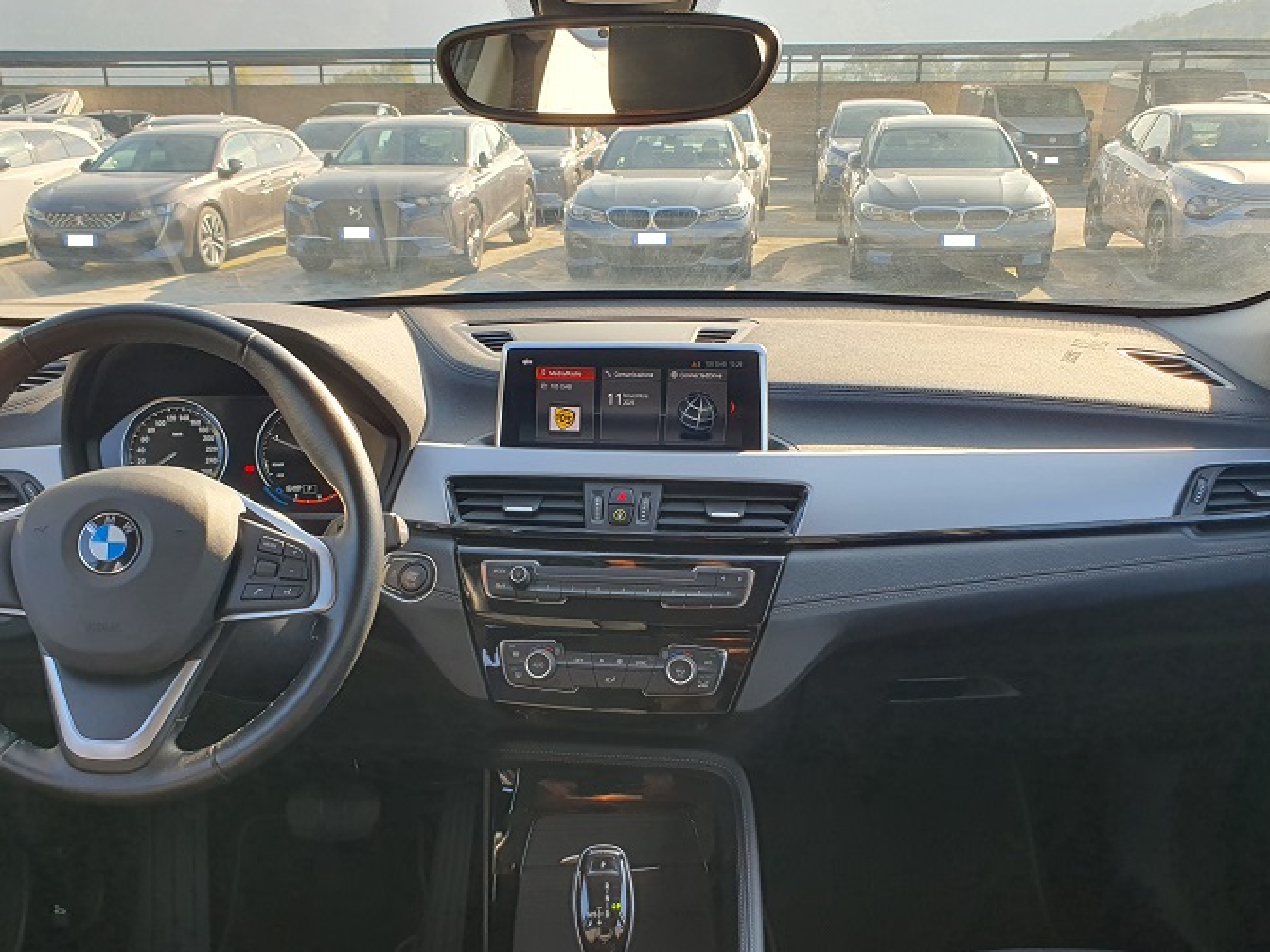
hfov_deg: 58.3
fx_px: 1137
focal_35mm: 31
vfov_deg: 45.3
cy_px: 549
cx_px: 606
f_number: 2.4
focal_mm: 4.32
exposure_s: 1/176
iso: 50
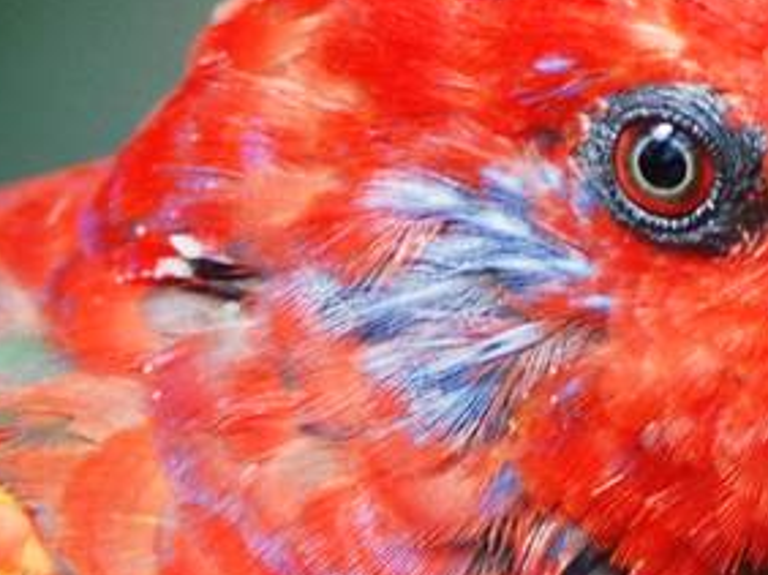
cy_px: 873
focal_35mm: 1230
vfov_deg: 1.2
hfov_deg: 1.6
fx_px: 27266
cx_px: -261
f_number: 4.5
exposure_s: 1/320
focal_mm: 150
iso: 400
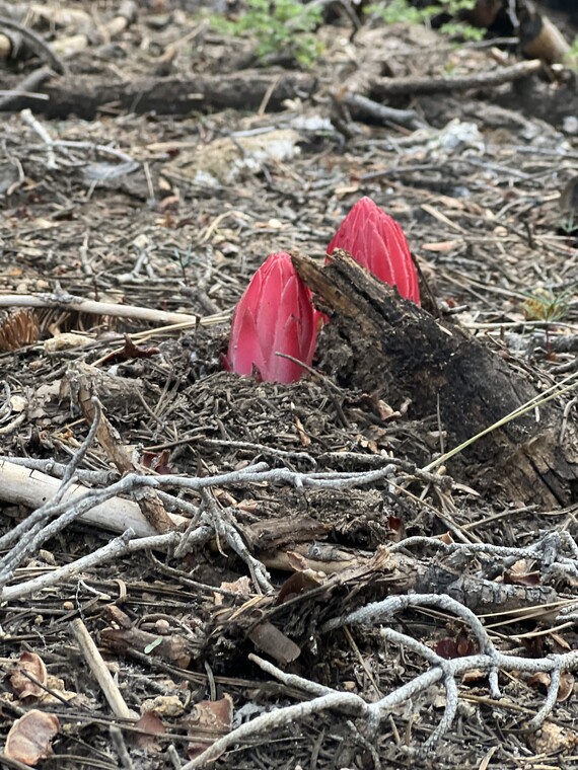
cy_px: 385
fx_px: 1714
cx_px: 289
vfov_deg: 25.3
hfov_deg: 19.1
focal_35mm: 77
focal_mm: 9
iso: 125
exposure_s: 1/121
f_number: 2.8
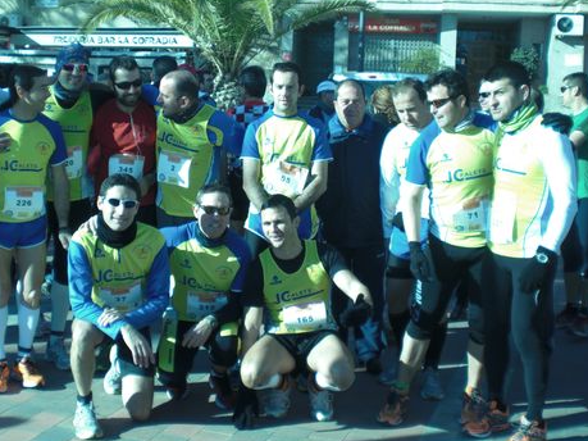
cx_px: 256
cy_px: 167
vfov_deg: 27.4
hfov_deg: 36.1
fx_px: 900
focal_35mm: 53
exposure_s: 1/320
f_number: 3.1
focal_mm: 6.3
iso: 64
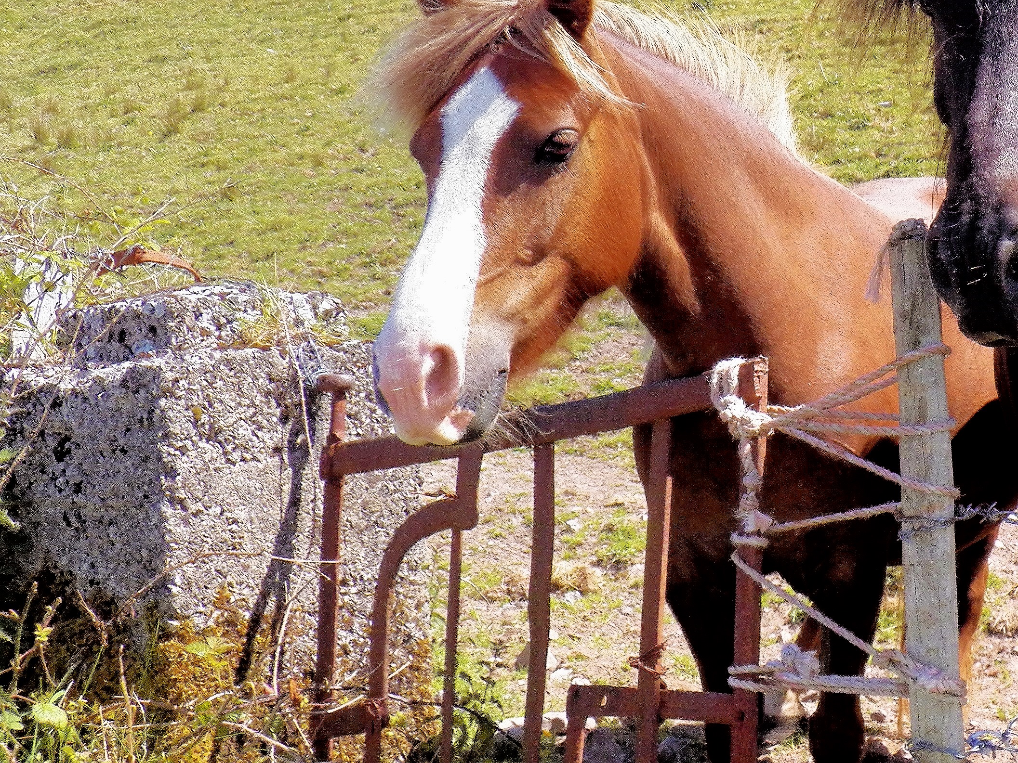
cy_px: 287
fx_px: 1559
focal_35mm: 53
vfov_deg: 27.4
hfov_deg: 34.6
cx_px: 871
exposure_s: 1/640
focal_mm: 4.9
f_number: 4
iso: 125
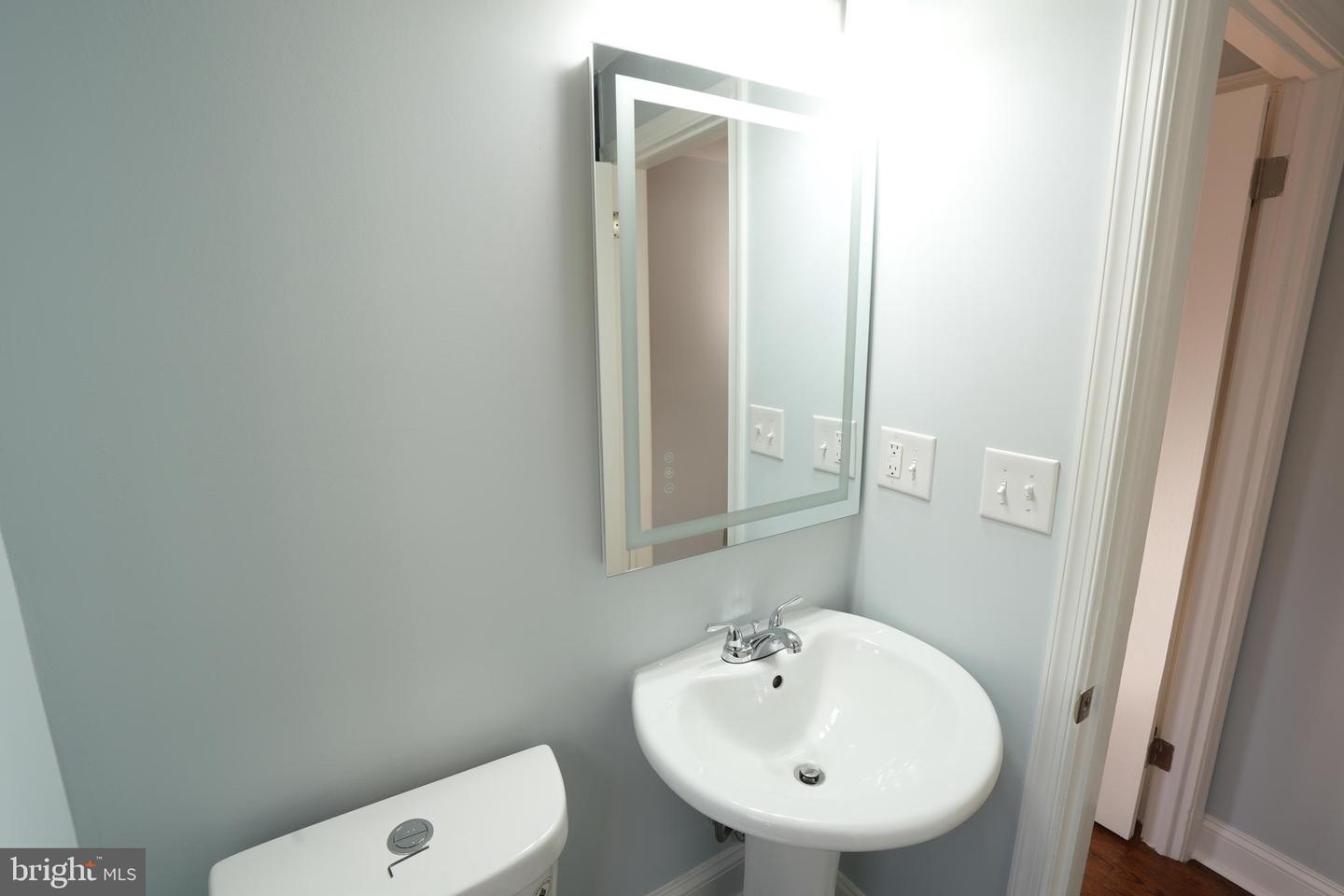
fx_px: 597
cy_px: 448
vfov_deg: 73.7
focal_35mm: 16
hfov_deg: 96.7
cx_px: 672
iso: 100
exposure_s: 1/13
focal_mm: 16
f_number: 8
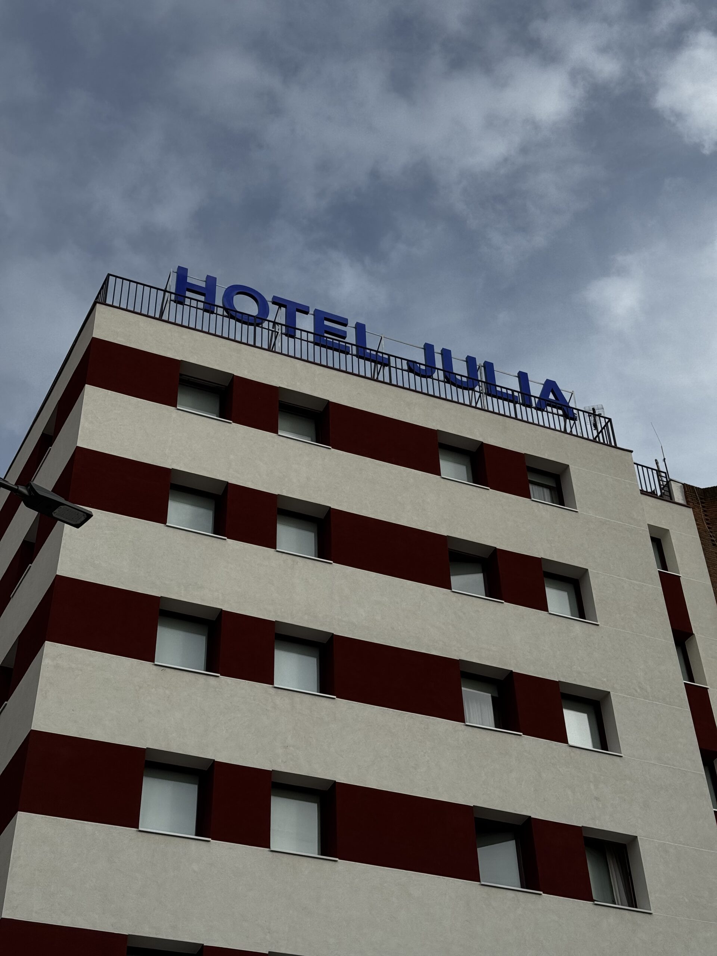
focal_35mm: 48
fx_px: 1326
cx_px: 358
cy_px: 478
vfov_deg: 39.7
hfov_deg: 30.3
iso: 64
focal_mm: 6.76
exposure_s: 1/4608
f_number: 1.78
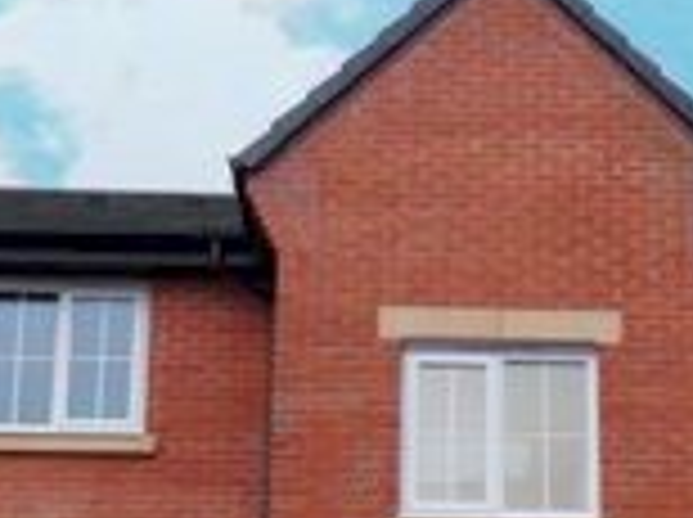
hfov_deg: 21.5
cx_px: 477
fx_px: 1819
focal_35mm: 91
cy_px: 678
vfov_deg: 15.4
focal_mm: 3.6
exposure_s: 1/60
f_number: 2.8
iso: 80
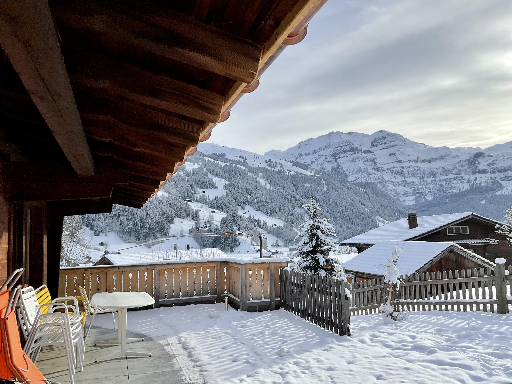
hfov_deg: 61.7
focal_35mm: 29
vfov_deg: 48.2
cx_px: 256
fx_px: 429
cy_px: 192
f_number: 1.8
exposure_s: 1/2320
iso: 16
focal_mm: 3
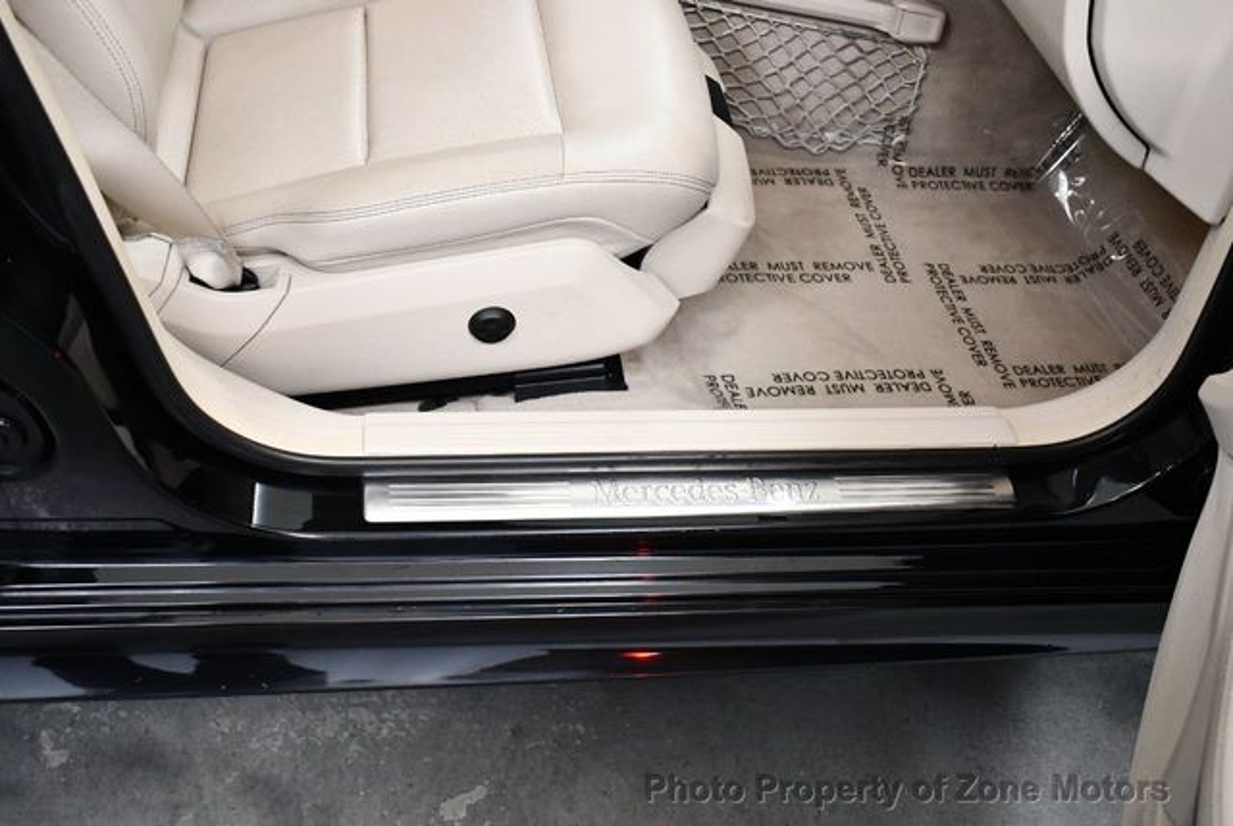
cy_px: 413
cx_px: 616
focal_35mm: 36
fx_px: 1235
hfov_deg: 53.1
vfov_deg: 37.0
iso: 2200
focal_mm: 18
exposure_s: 1/125
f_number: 3.5
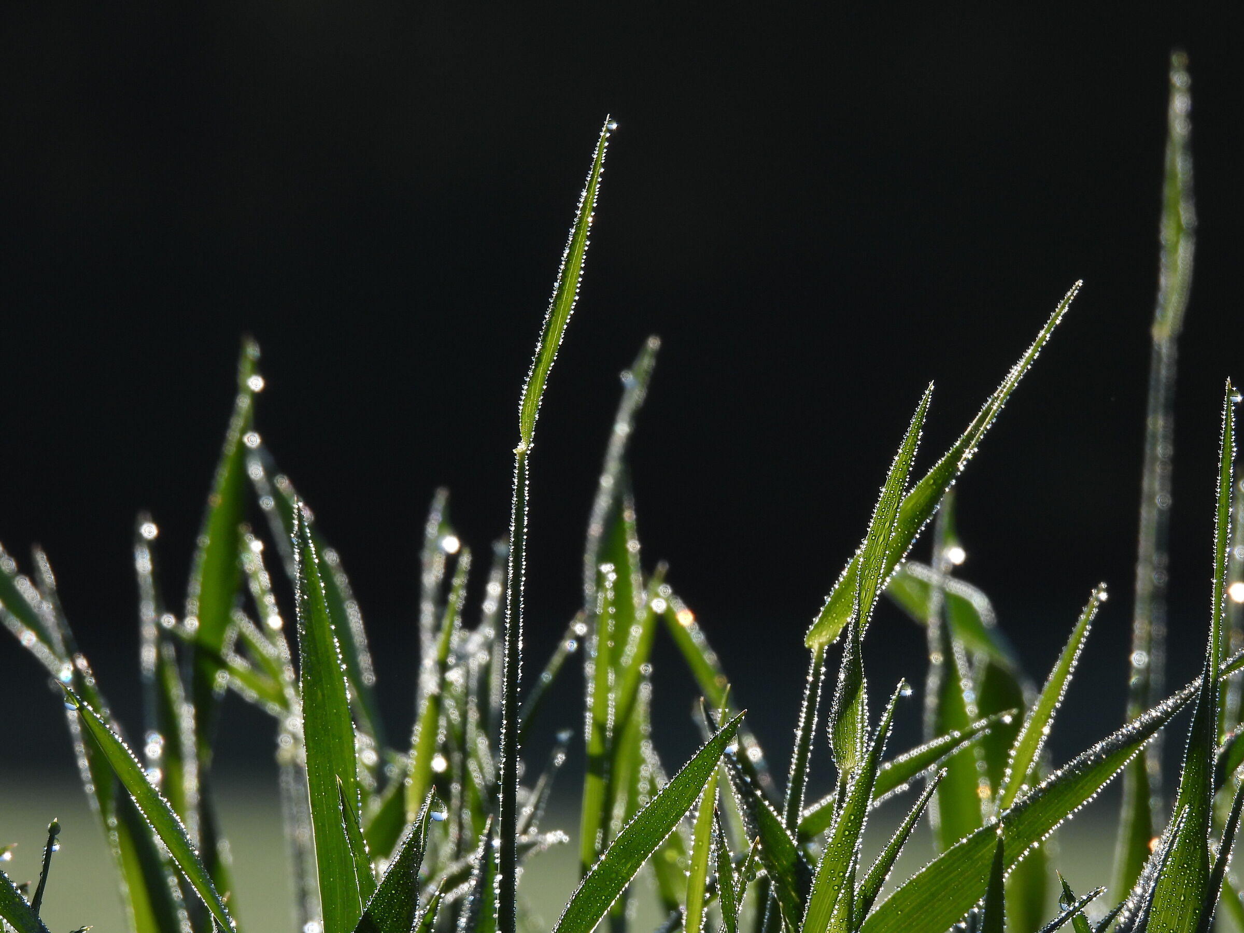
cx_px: 622
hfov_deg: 3.3
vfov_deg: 2.5
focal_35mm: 600
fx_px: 21562
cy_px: 466
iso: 100
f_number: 5
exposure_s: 1/800
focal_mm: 107
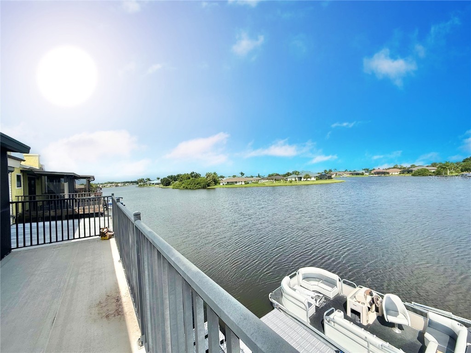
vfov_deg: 85.7
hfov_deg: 102.1
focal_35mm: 14
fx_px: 190
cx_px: 236
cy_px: 176
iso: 50
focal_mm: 2.22
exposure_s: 1/4425
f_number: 2.2
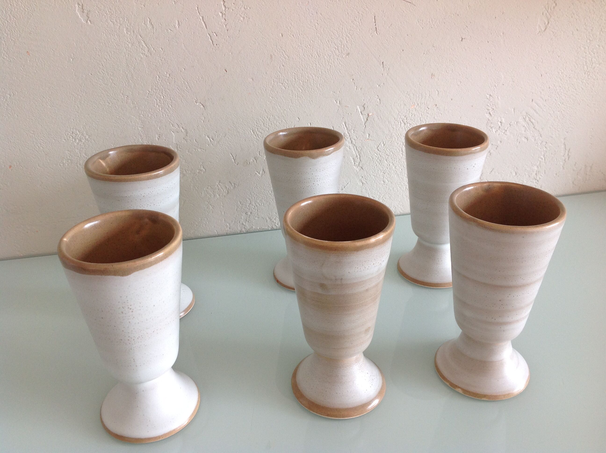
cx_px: 303
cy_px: 226
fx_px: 612
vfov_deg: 40.6
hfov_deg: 52.7
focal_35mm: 35
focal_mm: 4.28
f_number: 2.4
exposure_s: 1/60
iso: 64
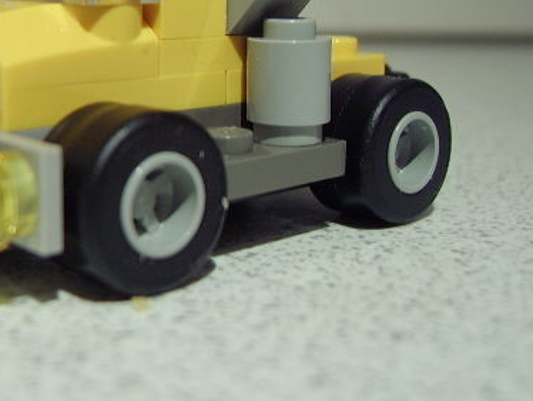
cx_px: 165
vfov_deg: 26.9
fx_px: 817
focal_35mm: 53
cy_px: 70
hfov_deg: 35.7
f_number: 2.7
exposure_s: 1/11
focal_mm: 8.13
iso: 100
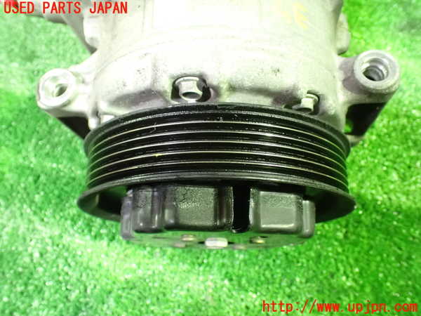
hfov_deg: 60.0
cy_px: 158
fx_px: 365
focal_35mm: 30
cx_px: 210
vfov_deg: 46.8
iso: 1600
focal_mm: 5.4
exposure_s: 1/25
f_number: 2.3
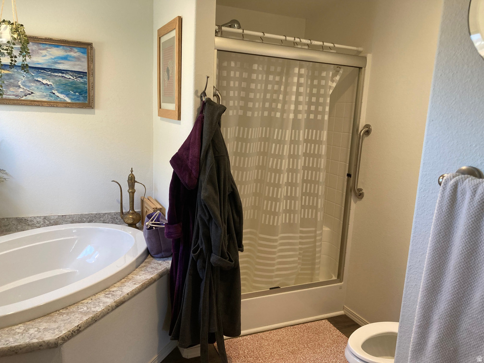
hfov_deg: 63.4
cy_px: 182
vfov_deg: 49.7
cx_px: 242
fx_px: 391
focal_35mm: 28
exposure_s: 1/60
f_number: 1.8
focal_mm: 3.99
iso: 80
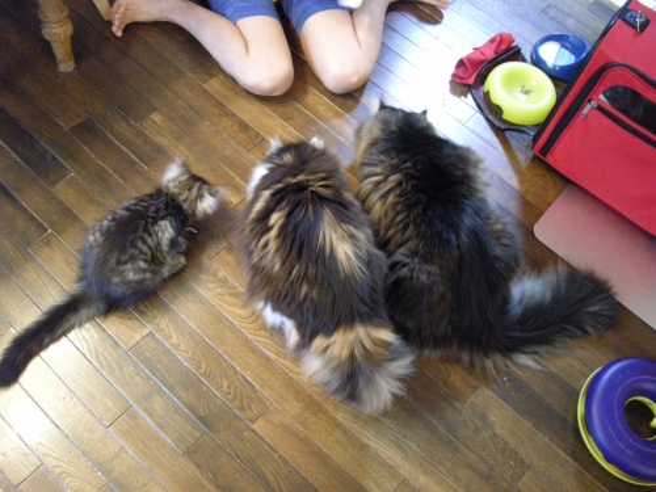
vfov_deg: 38.7
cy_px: 246
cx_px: 328
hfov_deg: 50.1
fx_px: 701
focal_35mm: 37
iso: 800
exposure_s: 1/5.4
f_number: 2.8
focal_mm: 7.9
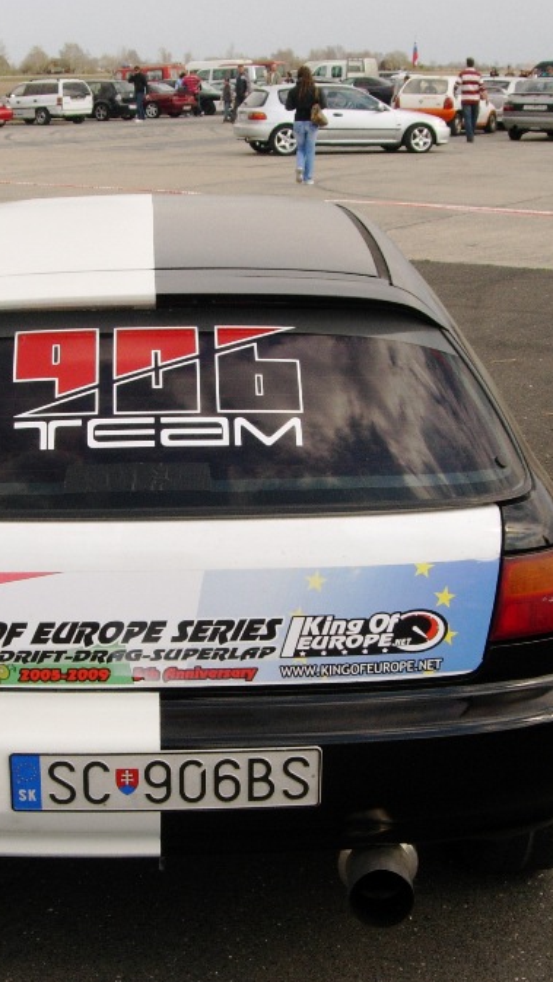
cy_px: 487
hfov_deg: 19.1
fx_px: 1641
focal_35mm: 63
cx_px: 216
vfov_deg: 33.3
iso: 64
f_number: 4.8
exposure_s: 1/542
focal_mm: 7.8
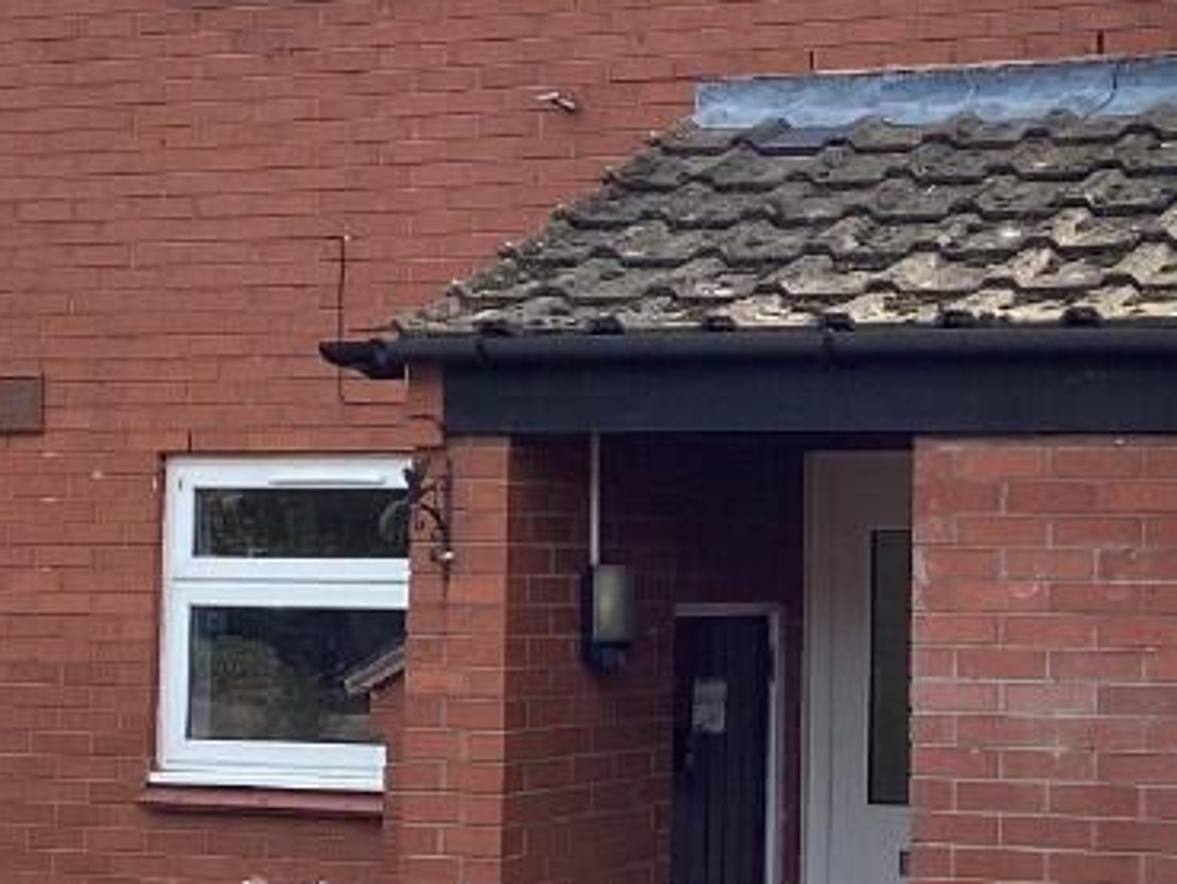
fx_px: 2925
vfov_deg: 17.2
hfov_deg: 22.3
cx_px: 1008
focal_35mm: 86
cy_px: 421
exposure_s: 1/416
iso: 25
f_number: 2.4
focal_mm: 3.3
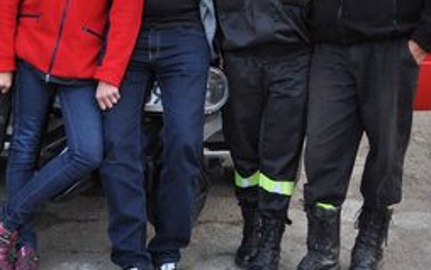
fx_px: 1011
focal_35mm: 86
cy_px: 7
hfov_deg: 23.6
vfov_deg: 15.0
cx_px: 75
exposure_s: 1/125
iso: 500
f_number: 3.8
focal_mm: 22
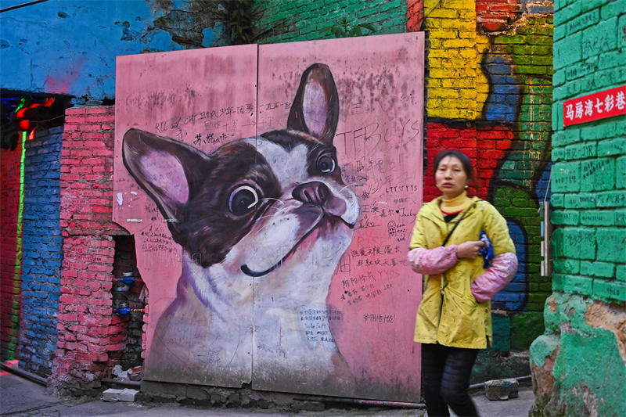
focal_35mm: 49
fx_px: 852
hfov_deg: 40.4
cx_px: 313
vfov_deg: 27.5
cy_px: 208
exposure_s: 1/50
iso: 1250
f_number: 4
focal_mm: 49
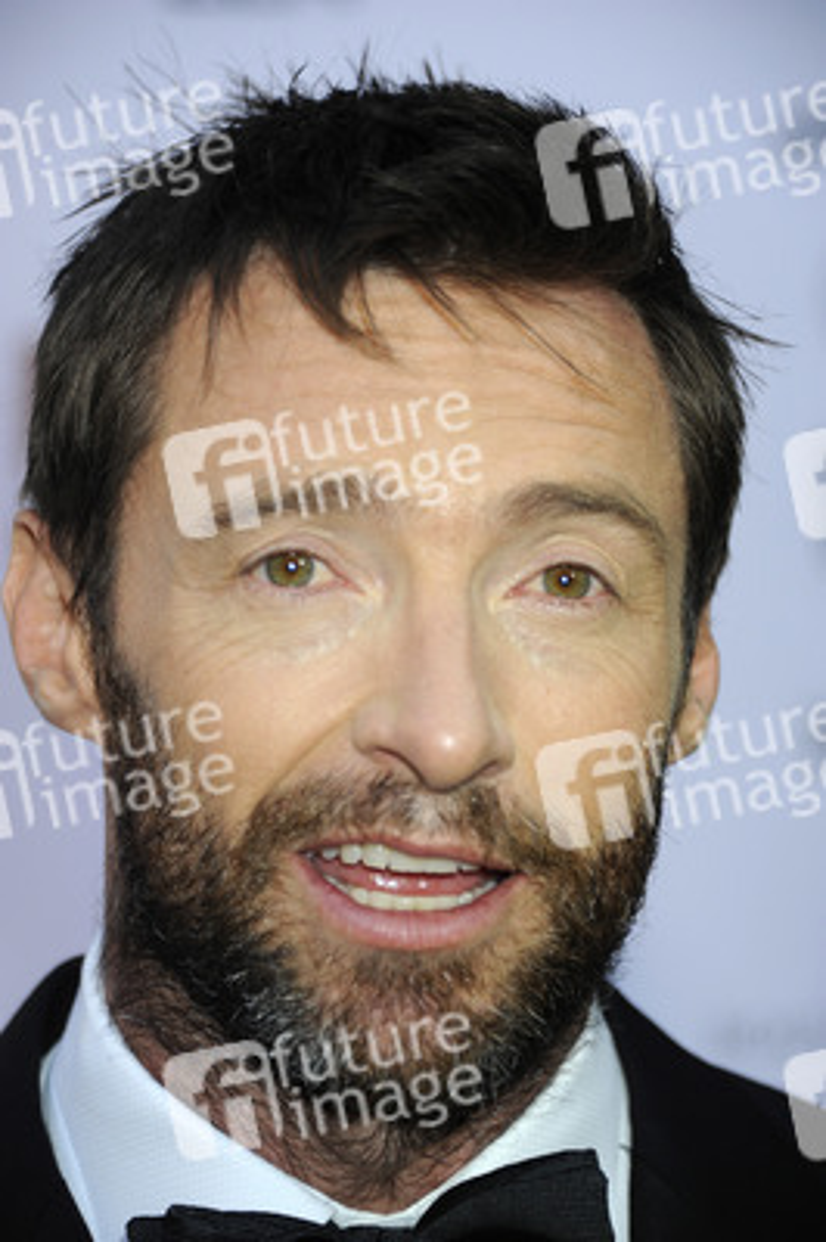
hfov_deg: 8.6
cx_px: 413
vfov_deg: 12.8
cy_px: 621
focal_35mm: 160
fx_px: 5516
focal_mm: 160
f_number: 5.6
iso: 640
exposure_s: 1/200
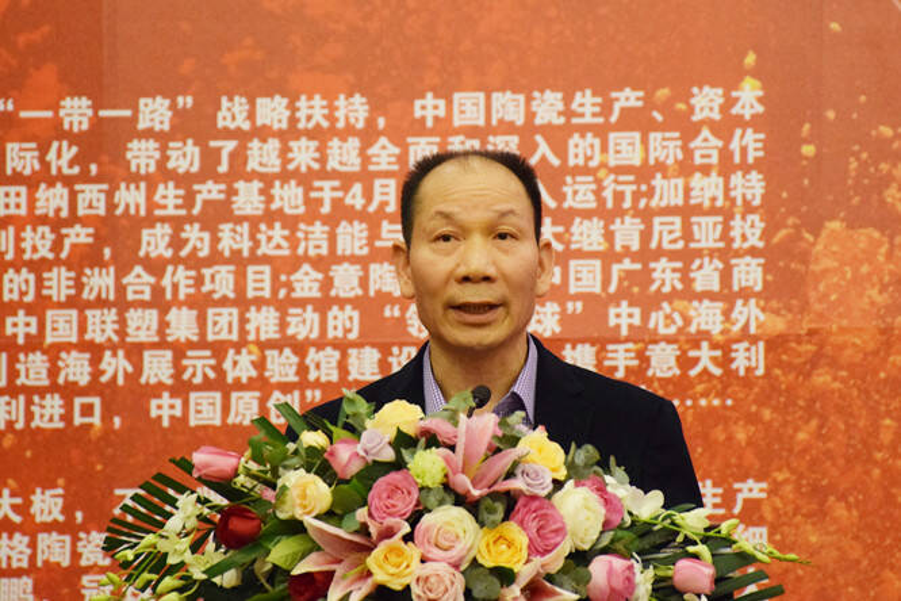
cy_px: 300
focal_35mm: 183
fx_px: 4580
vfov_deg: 7.5
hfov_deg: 11.2
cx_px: 450
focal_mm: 122
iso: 3200
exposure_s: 1/200
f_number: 5.6
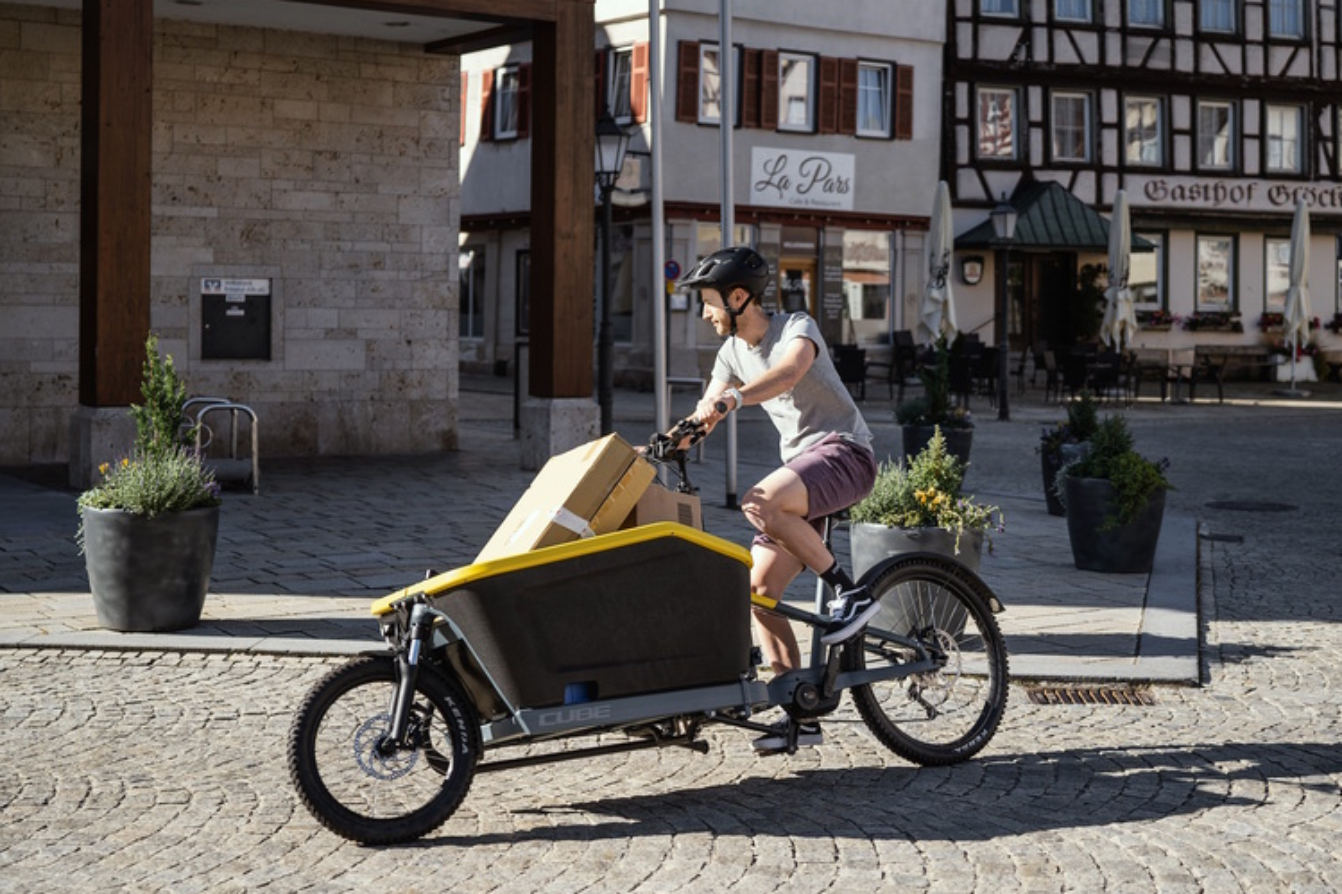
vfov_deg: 36.9
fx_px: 1342
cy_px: 440
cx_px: 688
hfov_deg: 53.1
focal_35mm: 36
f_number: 2
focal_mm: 35
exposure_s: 1/1000
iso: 50
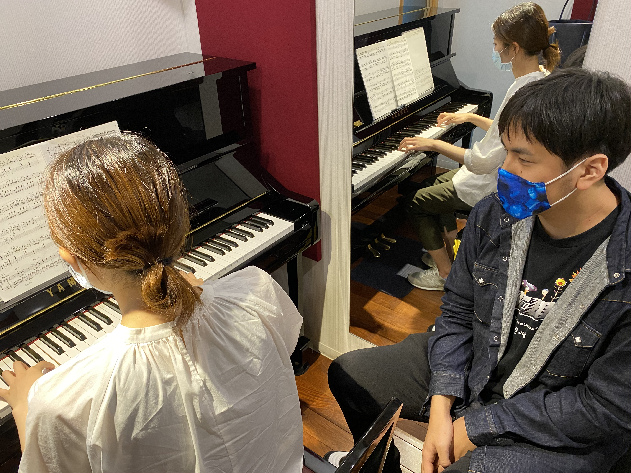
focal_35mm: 26
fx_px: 474
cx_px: 316
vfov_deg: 53.1
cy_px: 236
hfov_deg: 67.3
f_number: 1.8
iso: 320
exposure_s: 1/60
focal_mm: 4.25
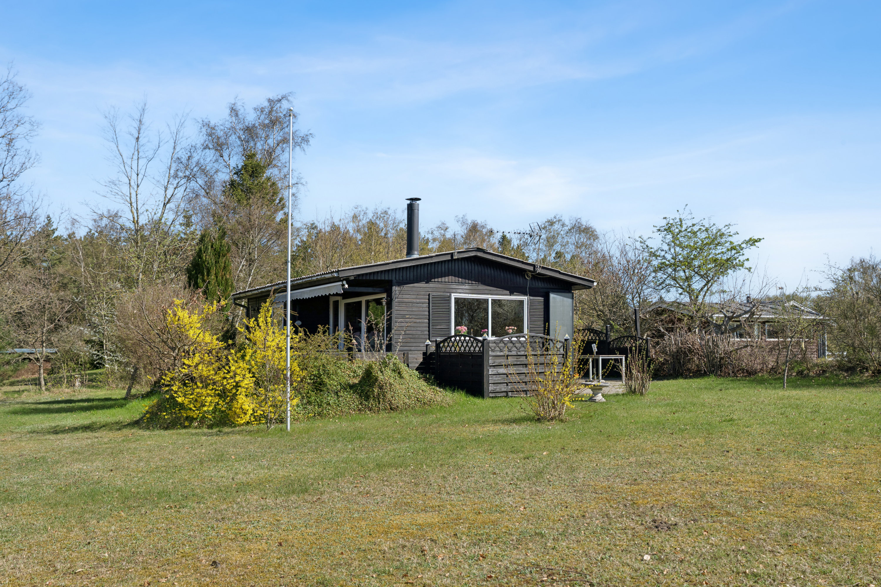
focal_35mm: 35
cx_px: 440
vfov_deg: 37.9
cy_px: 294
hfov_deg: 54.4
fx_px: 856
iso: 160
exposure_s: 1/1250
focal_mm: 35
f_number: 5
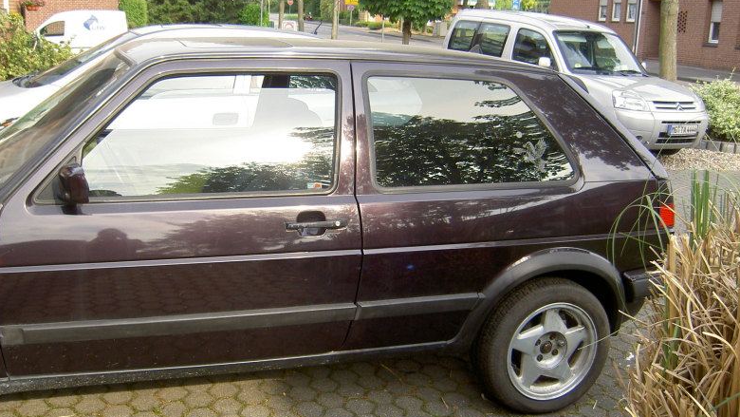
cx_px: 362
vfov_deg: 31.2
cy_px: 214
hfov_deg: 52.8
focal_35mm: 38
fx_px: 746
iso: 50
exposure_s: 1/200
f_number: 2.8
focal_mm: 5.6
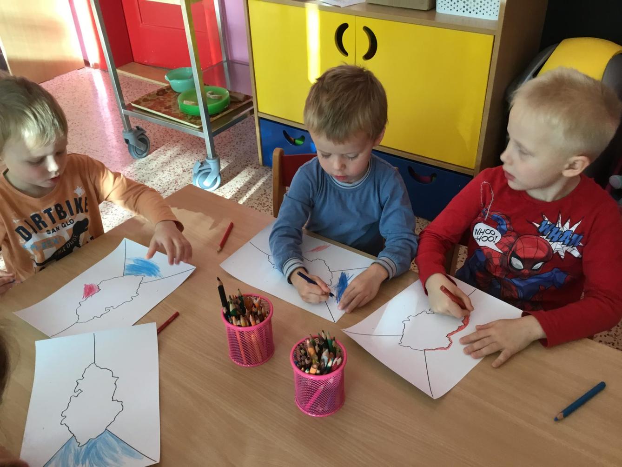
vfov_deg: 45.5
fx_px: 557
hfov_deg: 58.3
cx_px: 311
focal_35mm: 31
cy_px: 234
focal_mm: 3.3
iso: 50
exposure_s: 1/33
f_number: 2.4
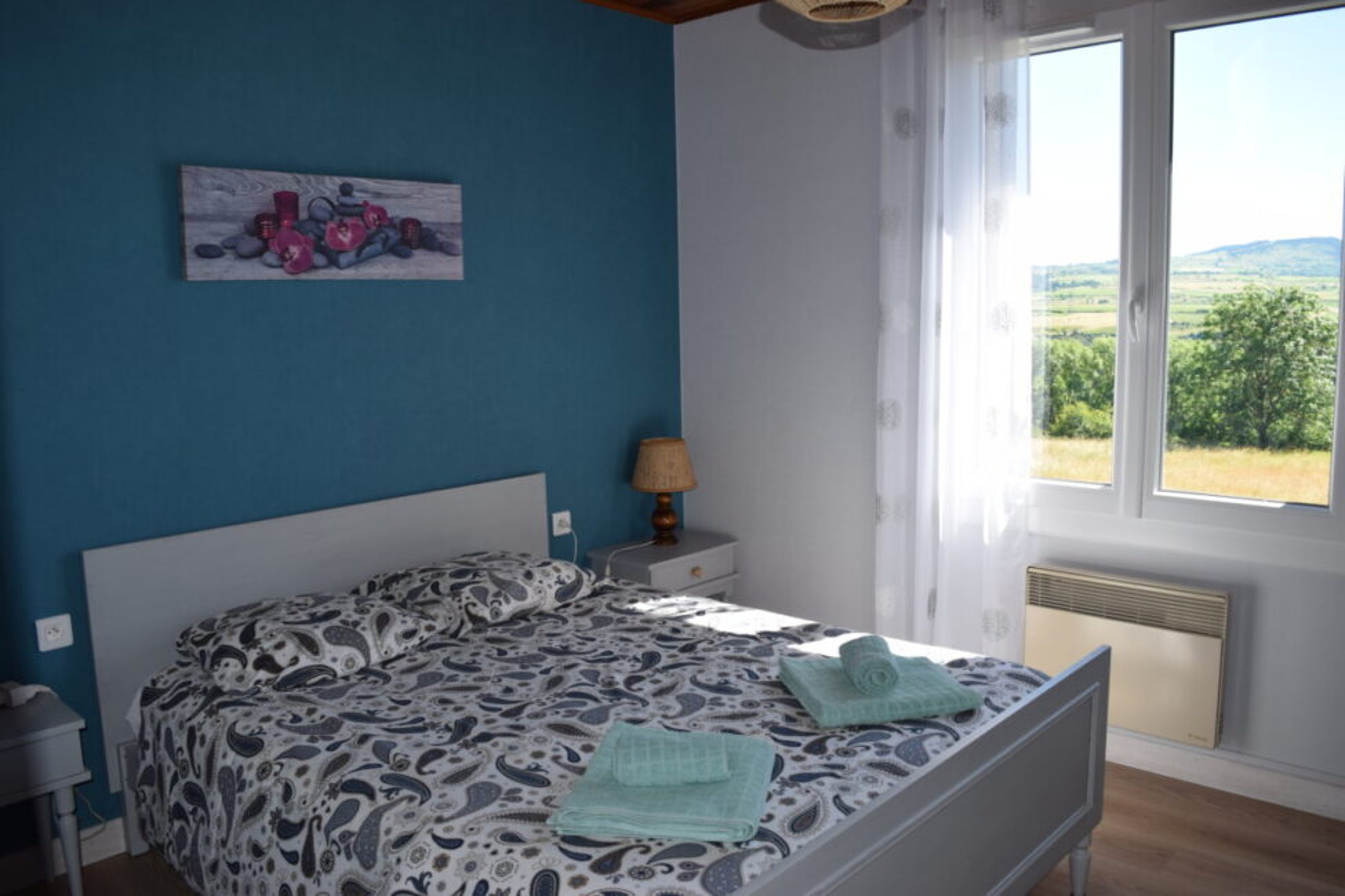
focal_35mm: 27
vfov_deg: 47.9
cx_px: 672
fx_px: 1009
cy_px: 448
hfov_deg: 67.4
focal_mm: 18
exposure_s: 1/125
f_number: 5.6
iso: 110
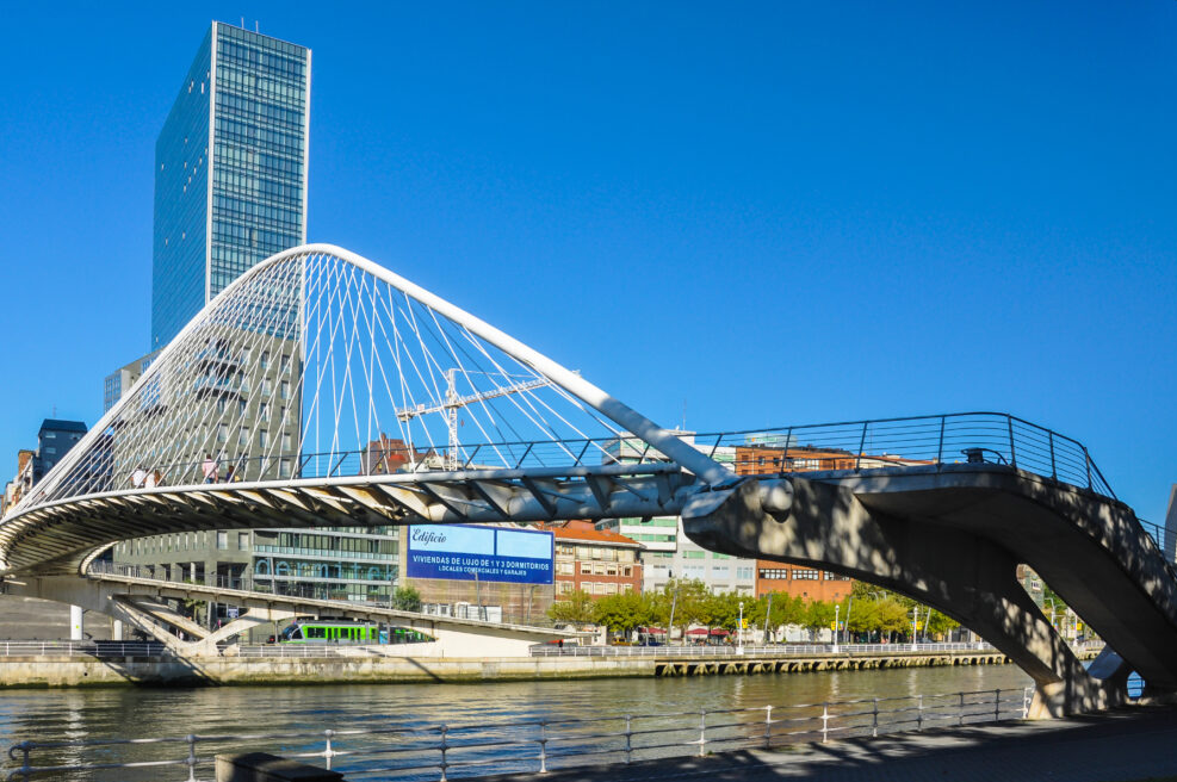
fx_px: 915
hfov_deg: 65.5
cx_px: 582
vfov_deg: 46.3
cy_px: 404
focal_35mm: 28
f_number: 10
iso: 200
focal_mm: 18
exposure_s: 1/125
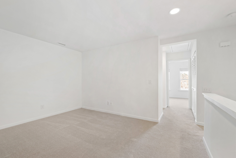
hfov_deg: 100.4
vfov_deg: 77.3
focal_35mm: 15
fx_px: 98
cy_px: 79
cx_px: 118
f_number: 8
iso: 100
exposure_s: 1/1.25
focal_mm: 10
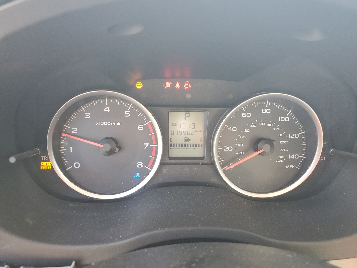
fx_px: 268
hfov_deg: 67.3
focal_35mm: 26
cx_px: 178
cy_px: 134
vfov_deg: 53.1
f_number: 1.5
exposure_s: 1/60.2
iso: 69
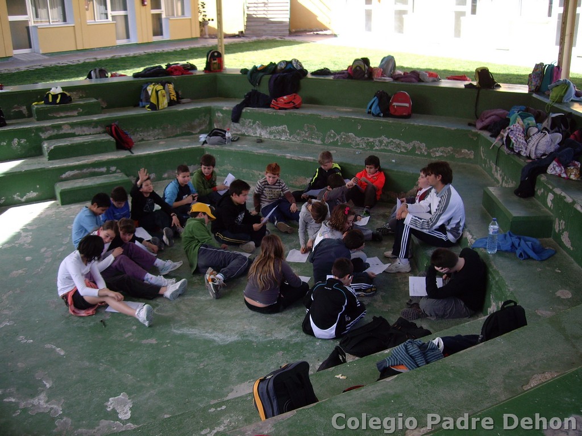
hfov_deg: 49.0
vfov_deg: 37.7
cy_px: 218
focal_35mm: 38
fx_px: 639
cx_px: 291
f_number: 2.7
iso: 64
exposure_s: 1/200
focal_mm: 6.2
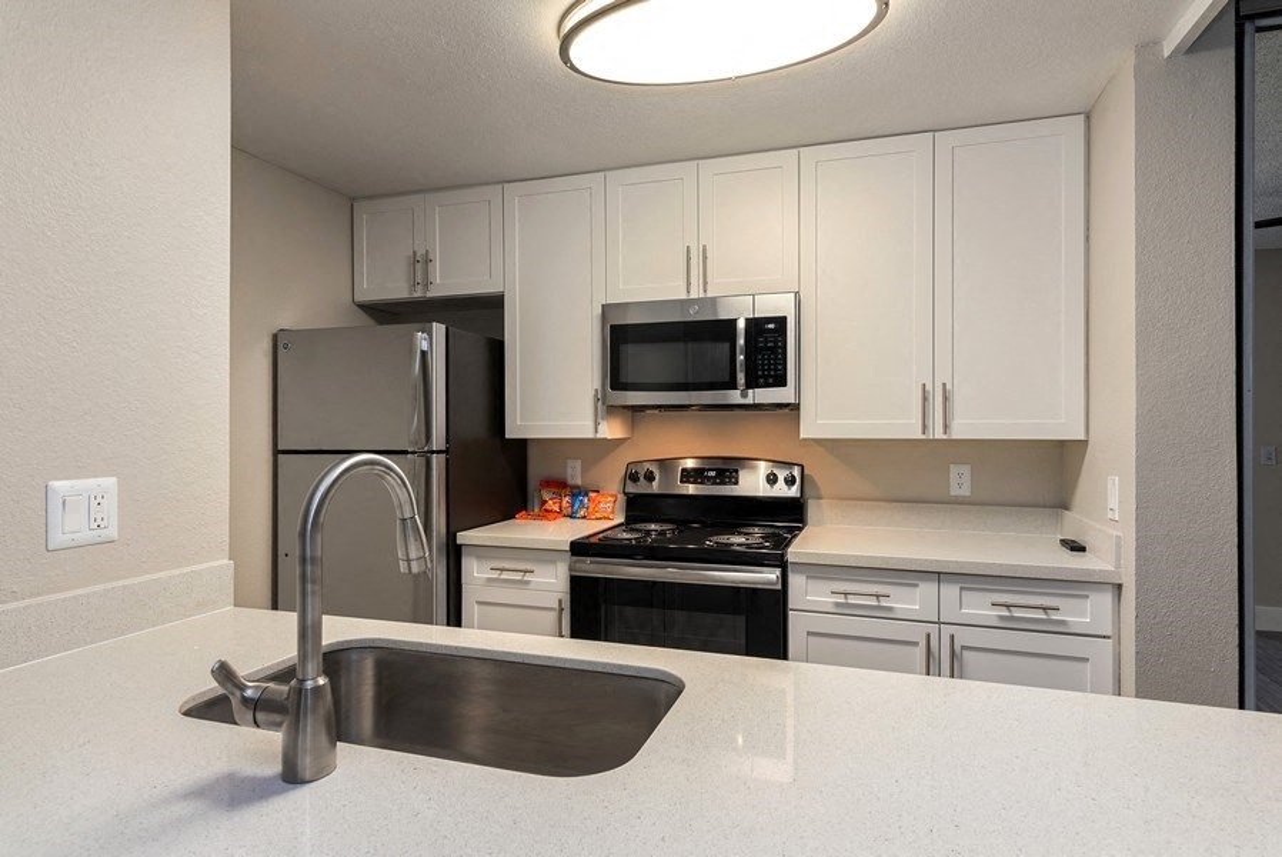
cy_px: 428
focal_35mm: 20
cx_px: 641
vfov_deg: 62.0
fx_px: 713
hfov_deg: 83.9
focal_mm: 20
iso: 140
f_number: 8
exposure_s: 1/2
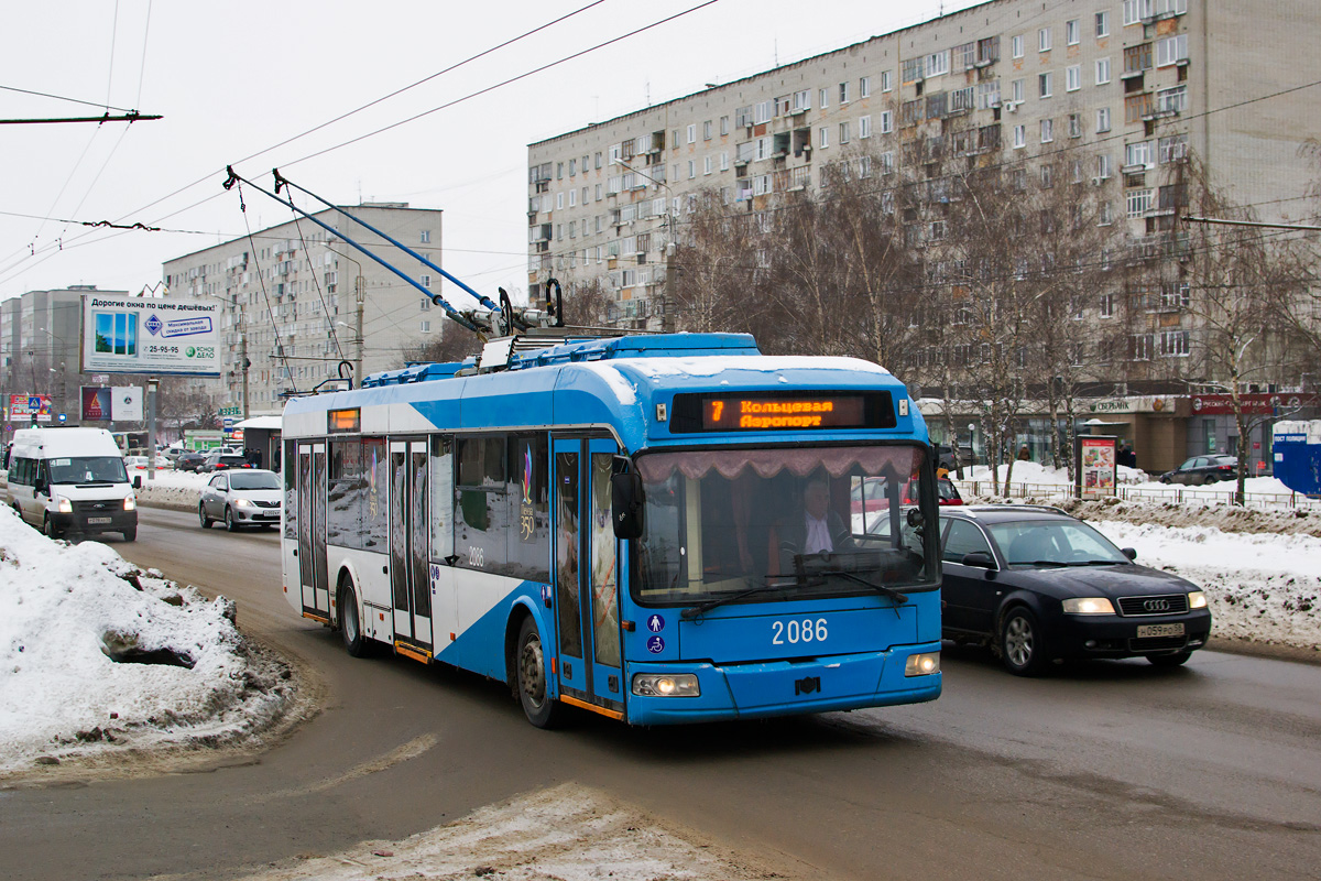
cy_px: 440
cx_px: 660
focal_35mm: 52
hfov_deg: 37.9
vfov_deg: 25.8
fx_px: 1926
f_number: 6.3
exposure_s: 1/320
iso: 400
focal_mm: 35
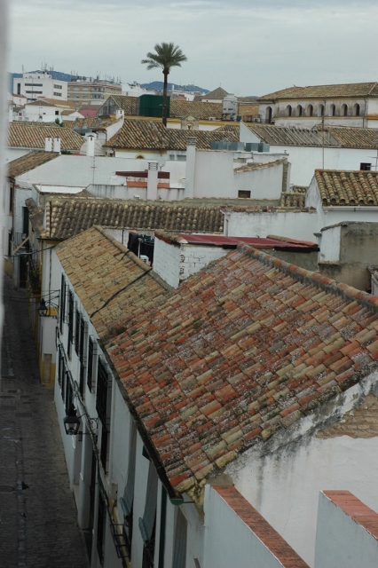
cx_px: 189
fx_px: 1135
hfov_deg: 18.9
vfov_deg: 28.1
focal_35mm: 72
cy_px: 284
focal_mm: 48
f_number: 11
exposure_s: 1/80
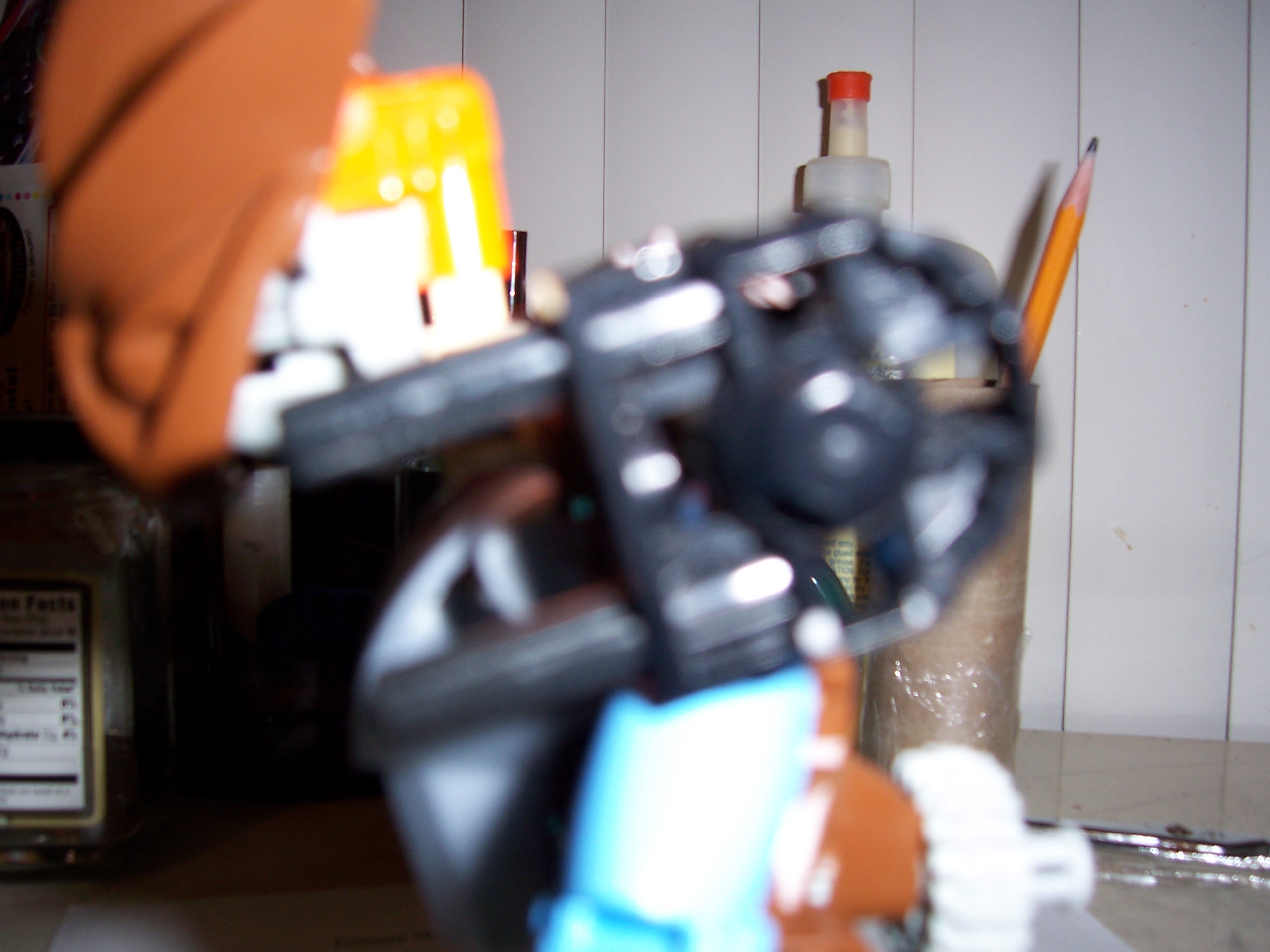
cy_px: 476
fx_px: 1321
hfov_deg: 51.4
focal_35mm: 36
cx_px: 635
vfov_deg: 39.7
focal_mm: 6
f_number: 3
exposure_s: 1/60
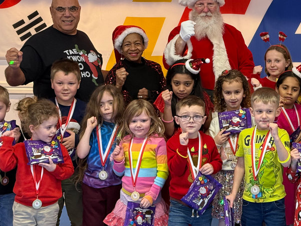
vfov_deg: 16.0
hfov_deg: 20.9
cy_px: 70
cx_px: 268
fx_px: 800
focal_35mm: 92
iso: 200
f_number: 1.78
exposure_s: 1/50
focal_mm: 6.76
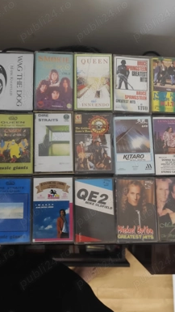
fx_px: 215
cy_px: 158
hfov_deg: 44.2
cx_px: 73
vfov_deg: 71.9
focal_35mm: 26
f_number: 1.65
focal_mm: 6.19
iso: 3200
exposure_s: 1/14.3
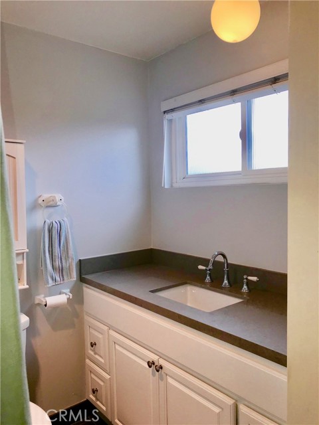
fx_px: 344
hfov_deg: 49.7
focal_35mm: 28
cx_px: 160
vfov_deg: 63.4
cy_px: 212
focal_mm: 3.99
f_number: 1.8
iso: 20
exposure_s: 1/152
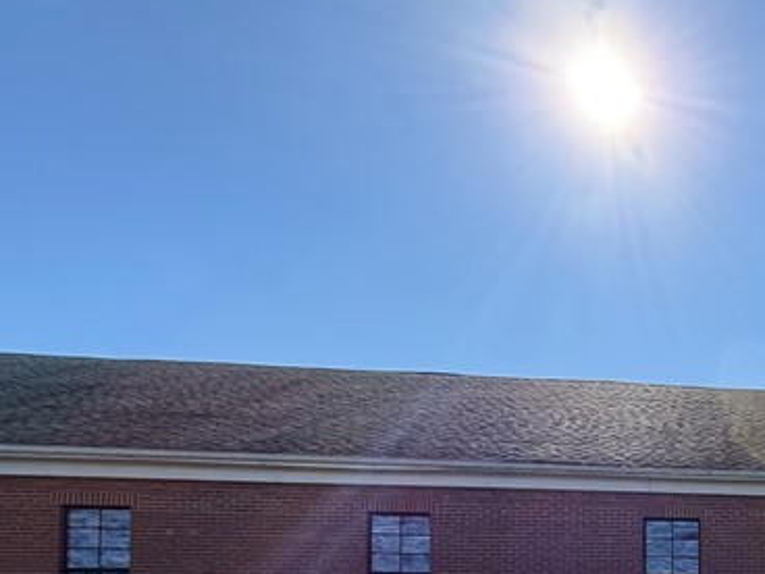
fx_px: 862
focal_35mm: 39
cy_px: 659
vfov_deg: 31.8
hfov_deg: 36.9
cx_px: 915
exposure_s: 1/1431
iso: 50
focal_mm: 2.22
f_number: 2.2
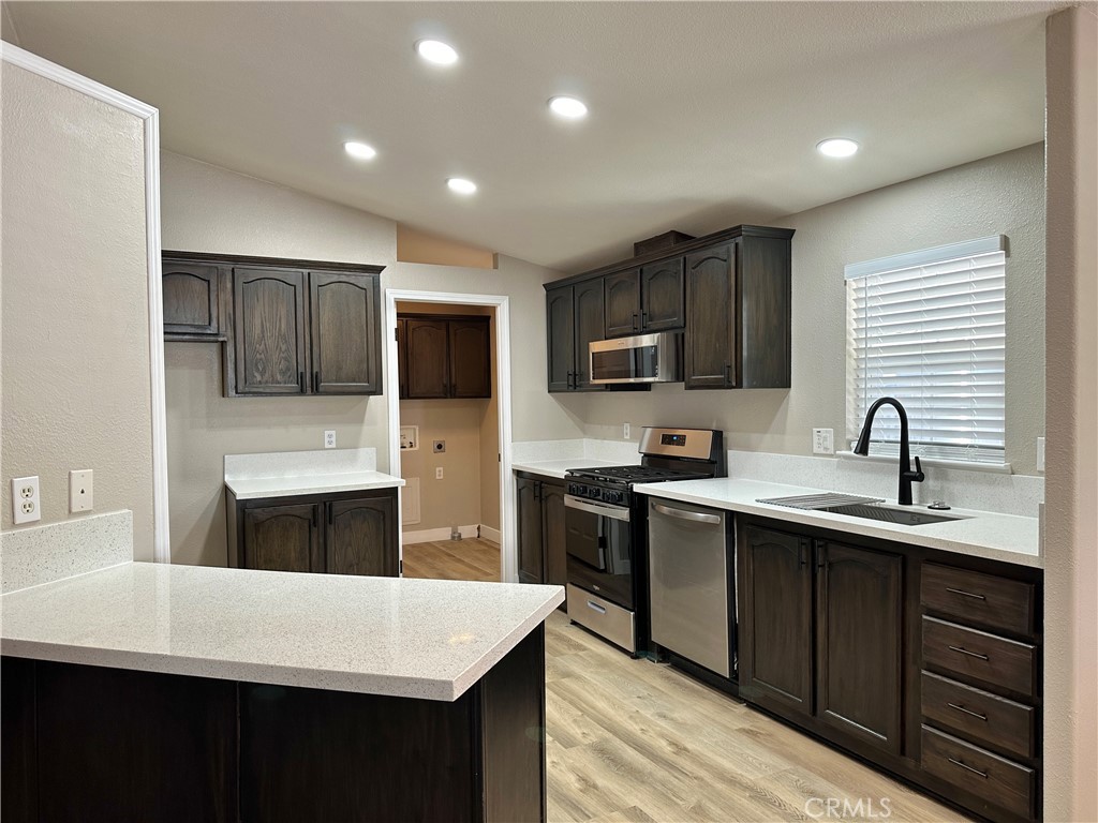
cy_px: 412
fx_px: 761
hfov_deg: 71.6
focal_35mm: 24
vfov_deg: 56.8
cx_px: 549
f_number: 1.78
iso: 125
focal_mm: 6.86
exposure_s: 1/60
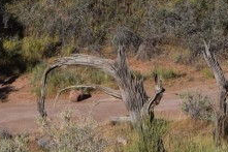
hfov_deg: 4.0
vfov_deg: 2.7
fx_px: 3190
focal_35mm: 504
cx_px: 516
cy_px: -292
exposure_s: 1/400
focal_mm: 55
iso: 200
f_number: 10
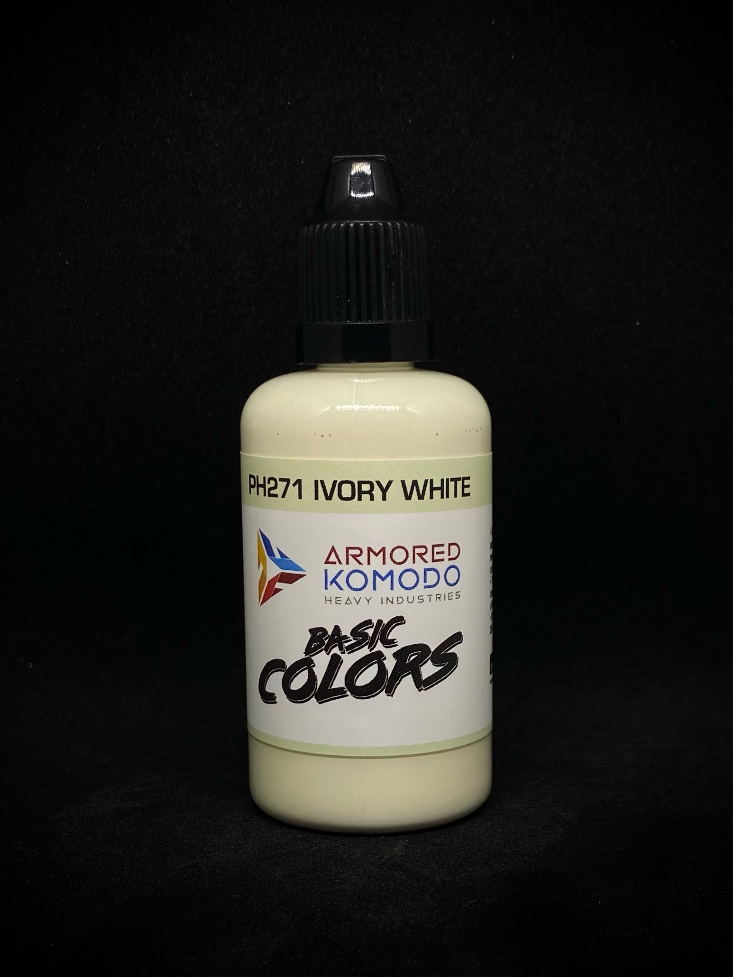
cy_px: 488
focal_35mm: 26
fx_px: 734
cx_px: 366
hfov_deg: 53.1
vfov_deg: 67.3
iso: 32
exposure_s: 1/121
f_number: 1.8
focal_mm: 4.25
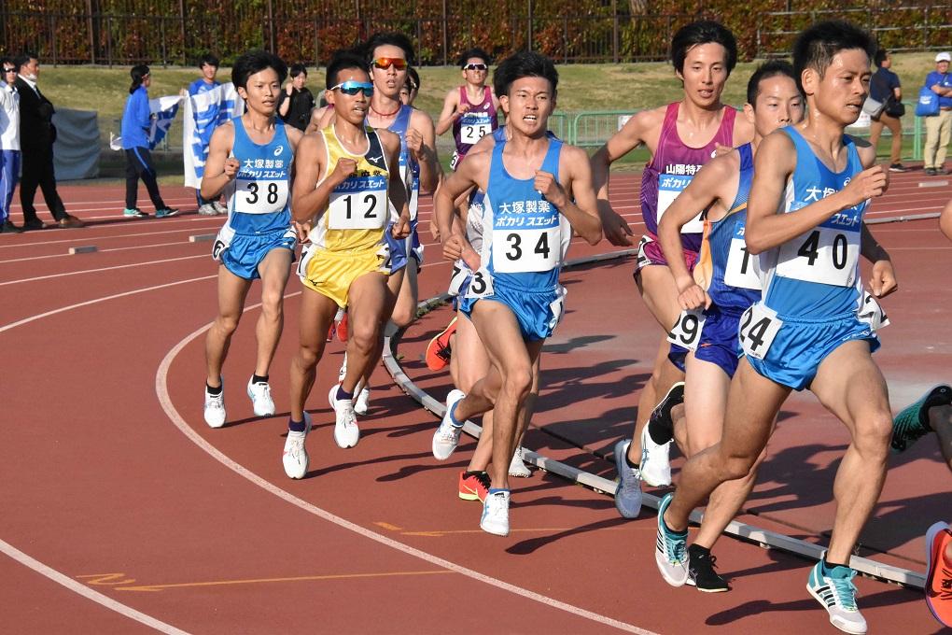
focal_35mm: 158
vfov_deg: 8.7
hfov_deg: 13.0
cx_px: 476
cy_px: 318
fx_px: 4165
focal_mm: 105
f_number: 14
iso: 4000
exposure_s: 1/3200
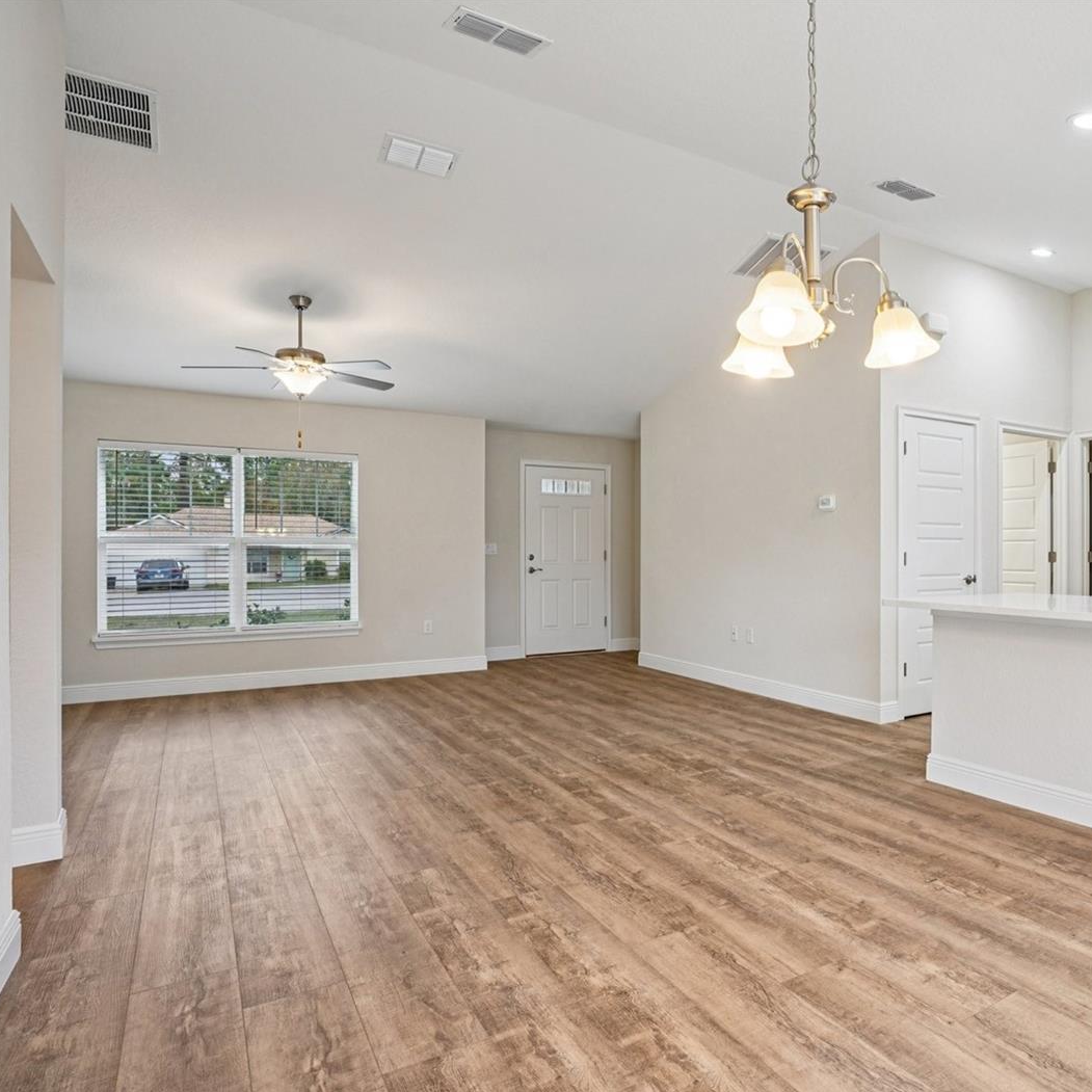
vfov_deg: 69.6
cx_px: 807
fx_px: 785
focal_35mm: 22
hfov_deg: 65.7
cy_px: 551
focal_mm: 17
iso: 400
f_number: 9
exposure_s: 1/13
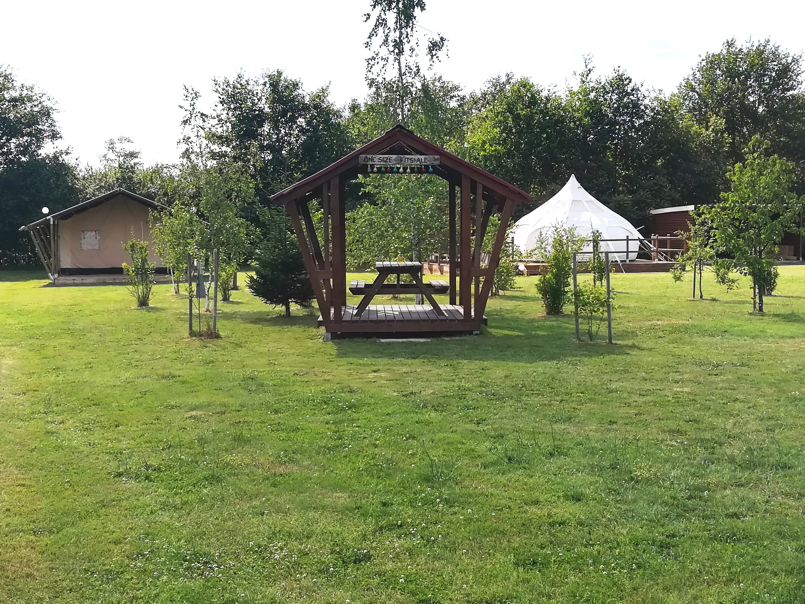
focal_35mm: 44
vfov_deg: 32.9
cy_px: 302
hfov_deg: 42.9
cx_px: 402
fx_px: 1023
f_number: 2.2
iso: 50
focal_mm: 3.83
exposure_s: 1/814
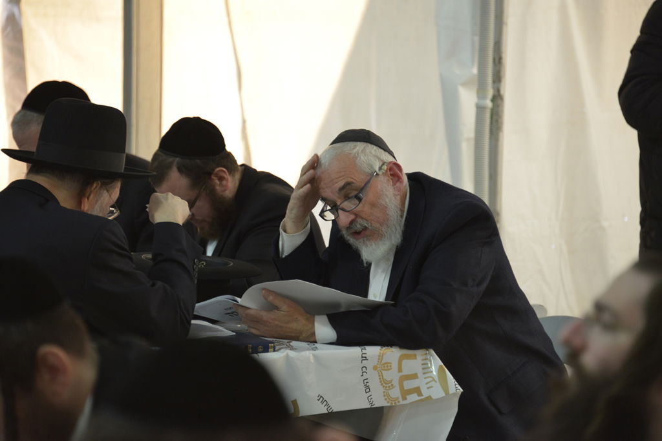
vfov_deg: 6.0
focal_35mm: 230
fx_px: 4230
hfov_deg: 8.9
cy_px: 220
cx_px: 331
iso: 2000
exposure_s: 1/100
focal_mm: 230
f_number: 5.6
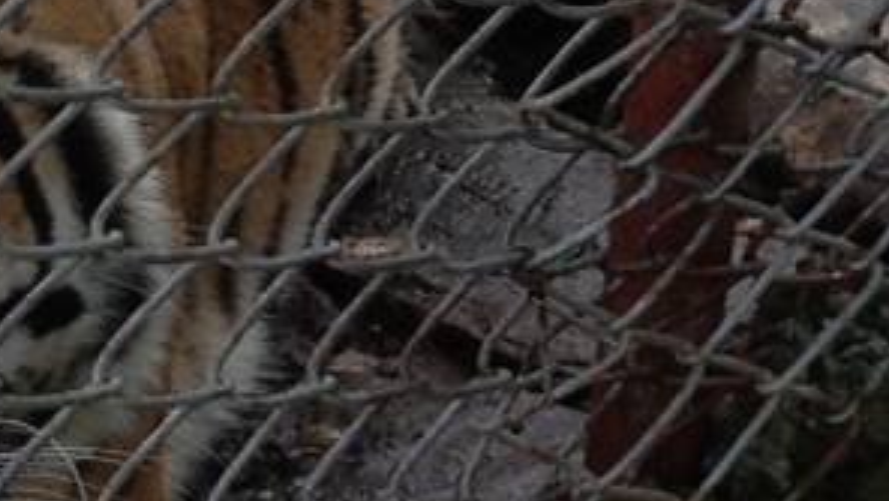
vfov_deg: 5.9
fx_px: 4859
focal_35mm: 206
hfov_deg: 10.4
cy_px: 6
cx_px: 219
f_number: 2.4
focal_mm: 4.28
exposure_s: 1/375
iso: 50
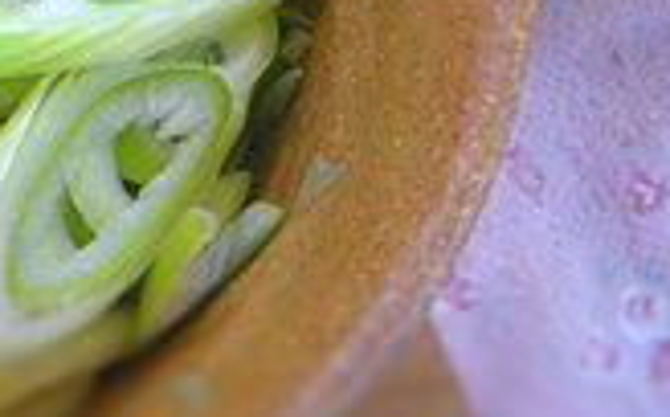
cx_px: -41
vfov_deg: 14.3
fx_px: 1605
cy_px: -90
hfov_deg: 22.4
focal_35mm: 88
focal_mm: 6.1
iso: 800
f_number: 3.8
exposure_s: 1/40
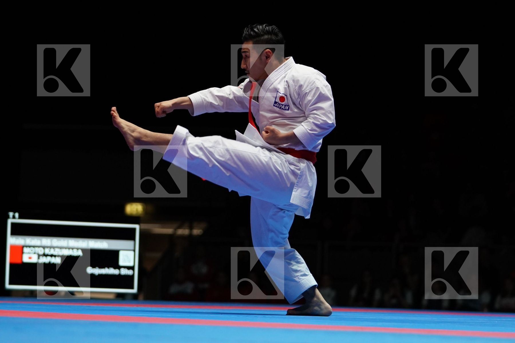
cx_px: 258
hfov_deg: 14.4
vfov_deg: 9.7
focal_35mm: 142
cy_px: 172
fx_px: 2031
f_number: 2.8
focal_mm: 95
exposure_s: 1/500
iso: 2000
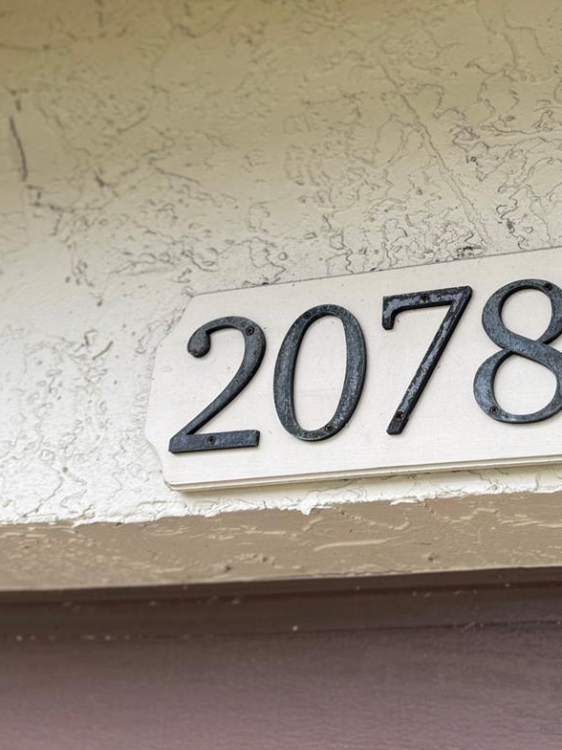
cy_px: 281
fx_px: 1017
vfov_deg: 40.2
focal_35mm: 47
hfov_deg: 29.9
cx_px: 478
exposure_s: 1/236
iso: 64
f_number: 1.78
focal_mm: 6.76
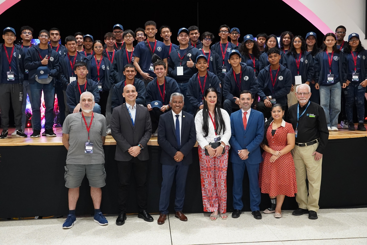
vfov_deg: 35.9
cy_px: 122
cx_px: 184
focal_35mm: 37
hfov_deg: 51.9
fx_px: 377
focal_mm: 25
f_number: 5
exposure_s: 1/80
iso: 4000
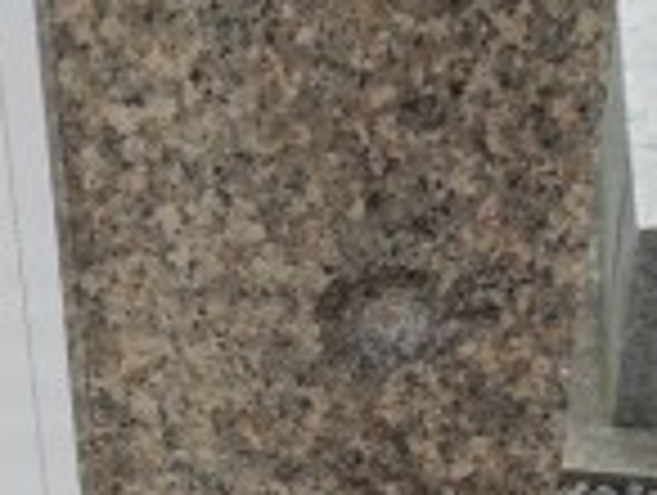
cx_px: 22
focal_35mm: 82
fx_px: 1559
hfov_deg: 23.0
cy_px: 558
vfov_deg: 17.4
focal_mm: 4.5
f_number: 3.3
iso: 100
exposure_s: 1/250
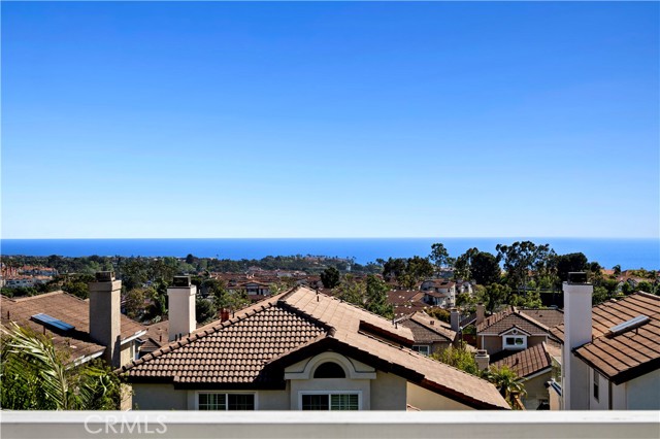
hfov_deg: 28.9
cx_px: 330
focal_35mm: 70
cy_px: 220
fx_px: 1283
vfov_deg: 19.4
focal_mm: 70
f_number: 10
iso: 100
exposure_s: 1/250
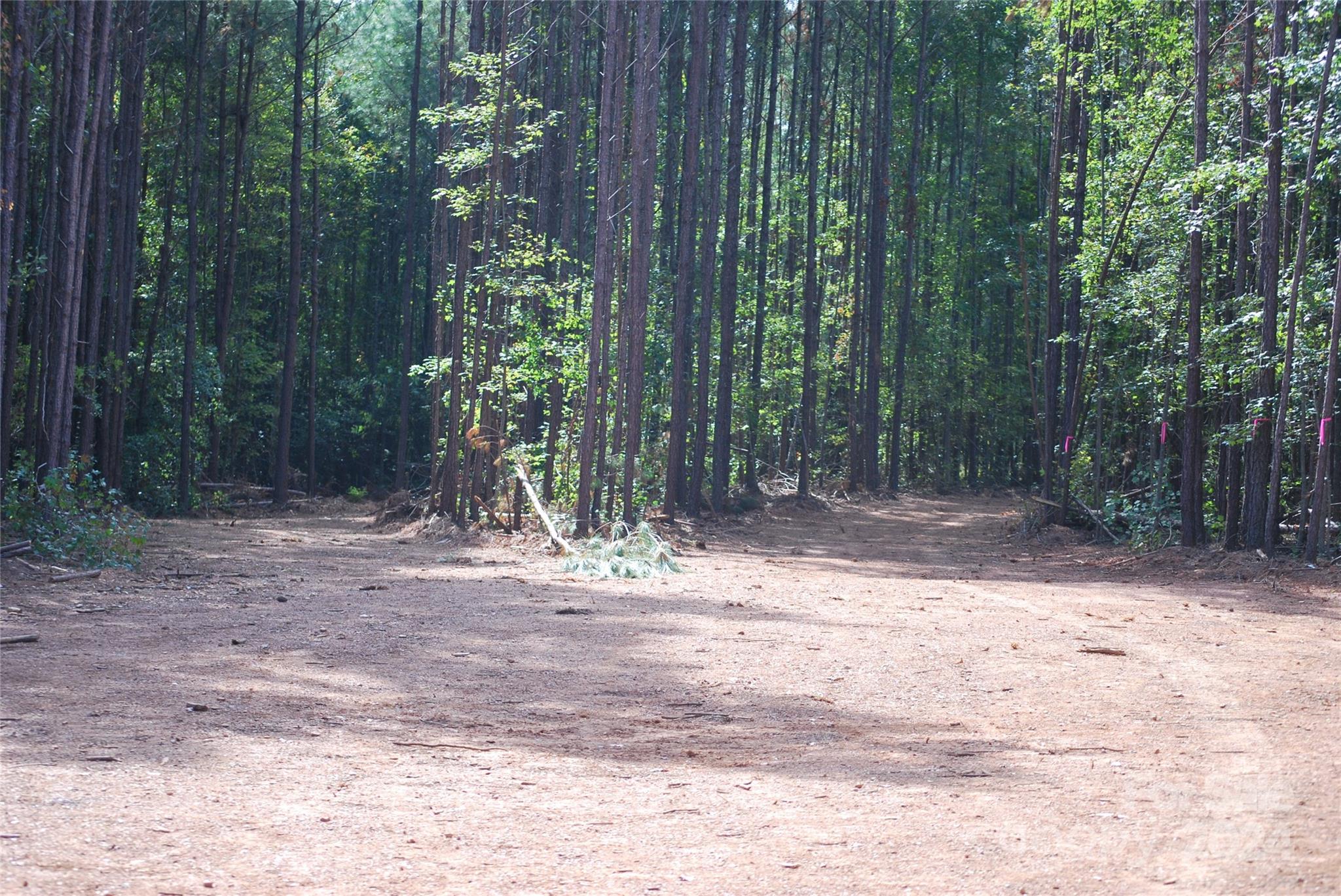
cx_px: 670
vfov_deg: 15.2
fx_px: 3356
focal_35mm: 90
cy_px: 448
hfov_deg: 22.6
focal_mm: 60
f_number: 4.2
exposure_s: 1/200
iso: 200
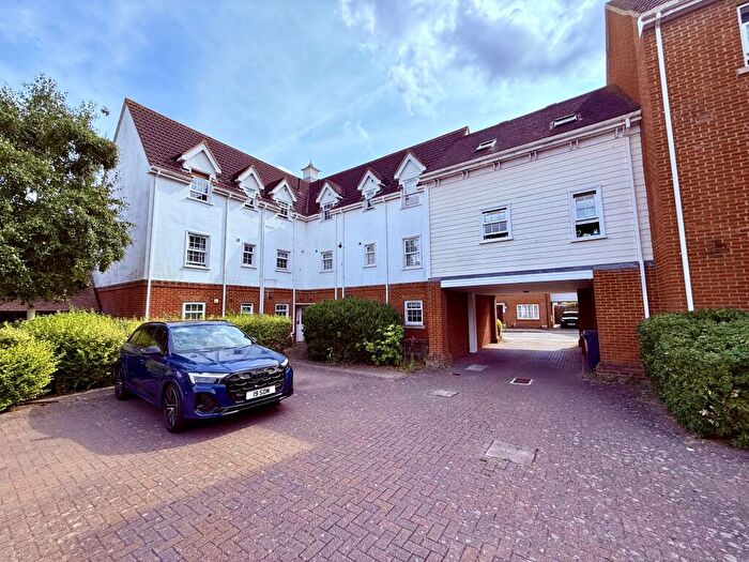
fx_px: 303
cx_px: 374
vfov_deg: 85.7
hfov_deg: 102.1
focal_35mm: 14
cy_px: 281
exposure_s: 1/853
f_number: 2.2
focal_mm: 2.22
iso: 50
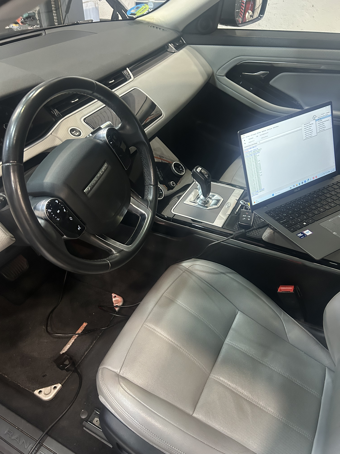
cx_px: 170
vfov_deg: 67.3
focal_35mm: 26
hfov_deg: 53.1
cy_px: 227
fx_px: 340
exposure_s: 1/33
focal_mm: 5.7
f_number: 1.5
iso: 500
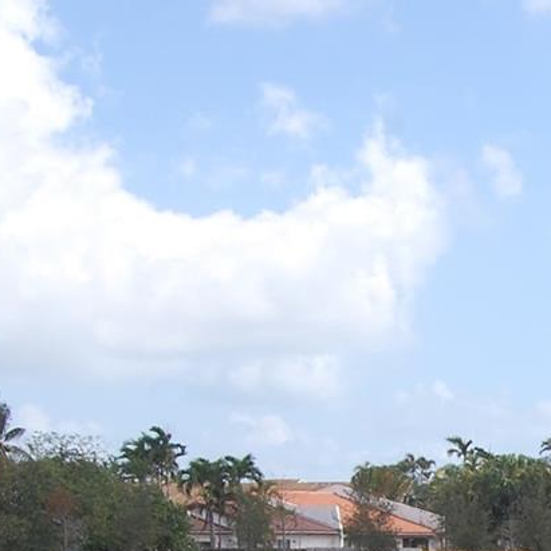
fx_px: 2143
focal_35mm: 119
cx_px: 757
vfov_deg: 14.2
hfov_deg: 14.0
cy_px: 680
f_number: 10
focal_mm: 24
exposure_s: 1/250
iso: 200
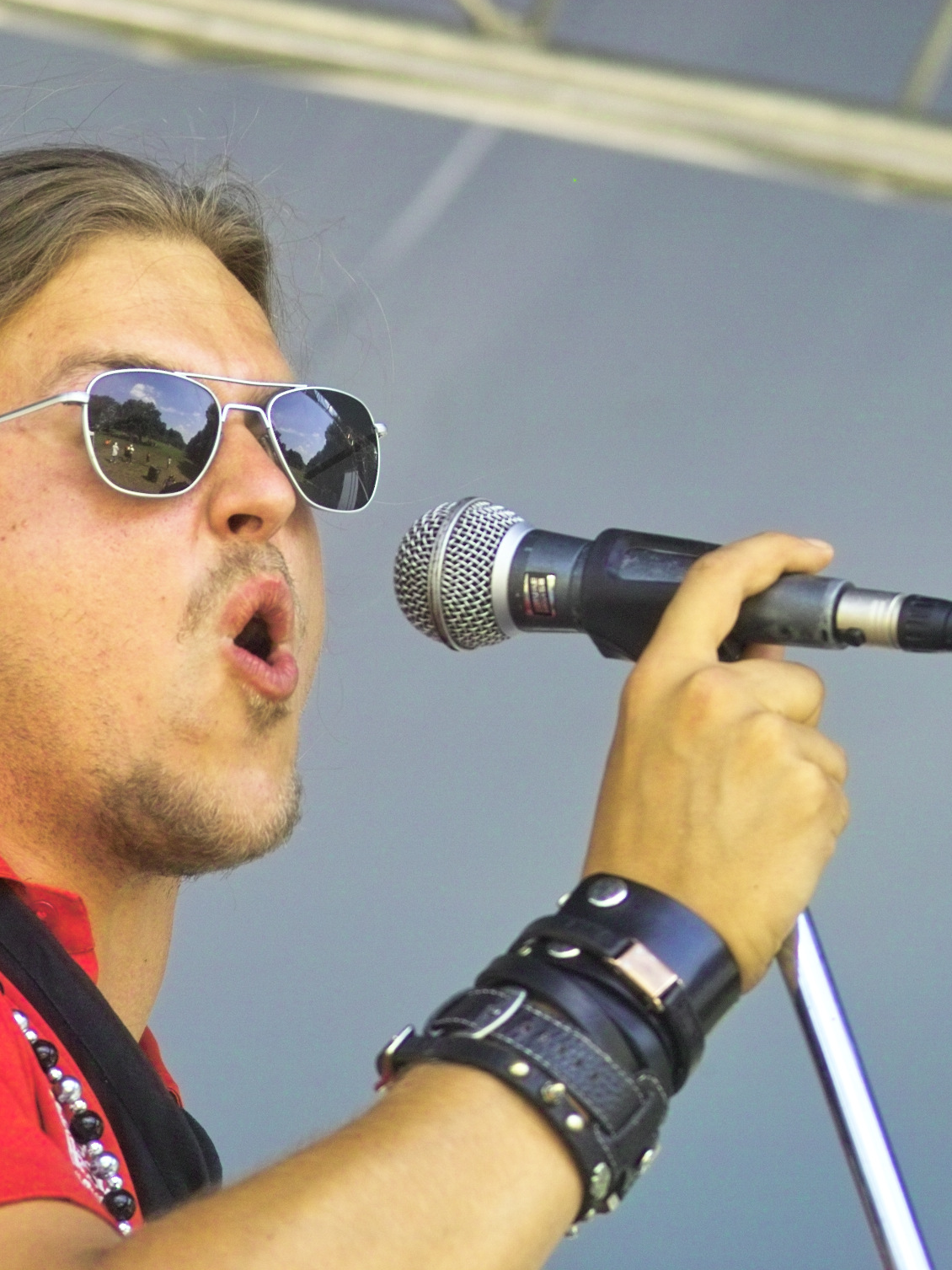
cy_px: 634
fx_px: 9499
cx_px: 214
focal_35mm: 259
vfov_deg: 7.6
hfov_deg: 5.7
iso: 200
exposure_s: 1/180
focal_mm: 105
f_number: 4
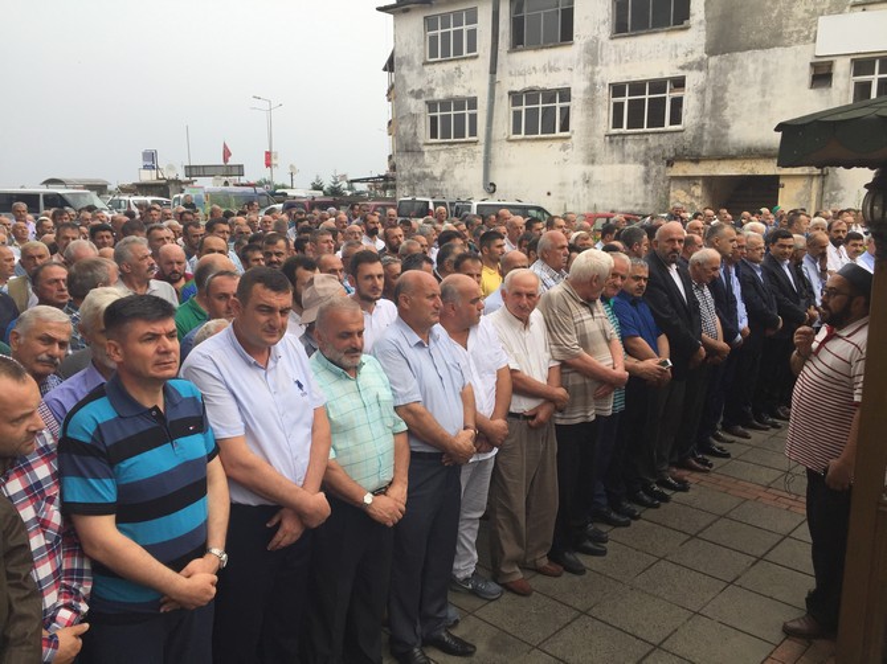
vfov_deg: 48.2
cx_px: 444
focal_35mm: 29
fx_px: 743
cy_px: 332
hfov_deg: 61.7
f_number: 2.2
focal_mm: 4.15
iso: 32
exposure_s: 1/341
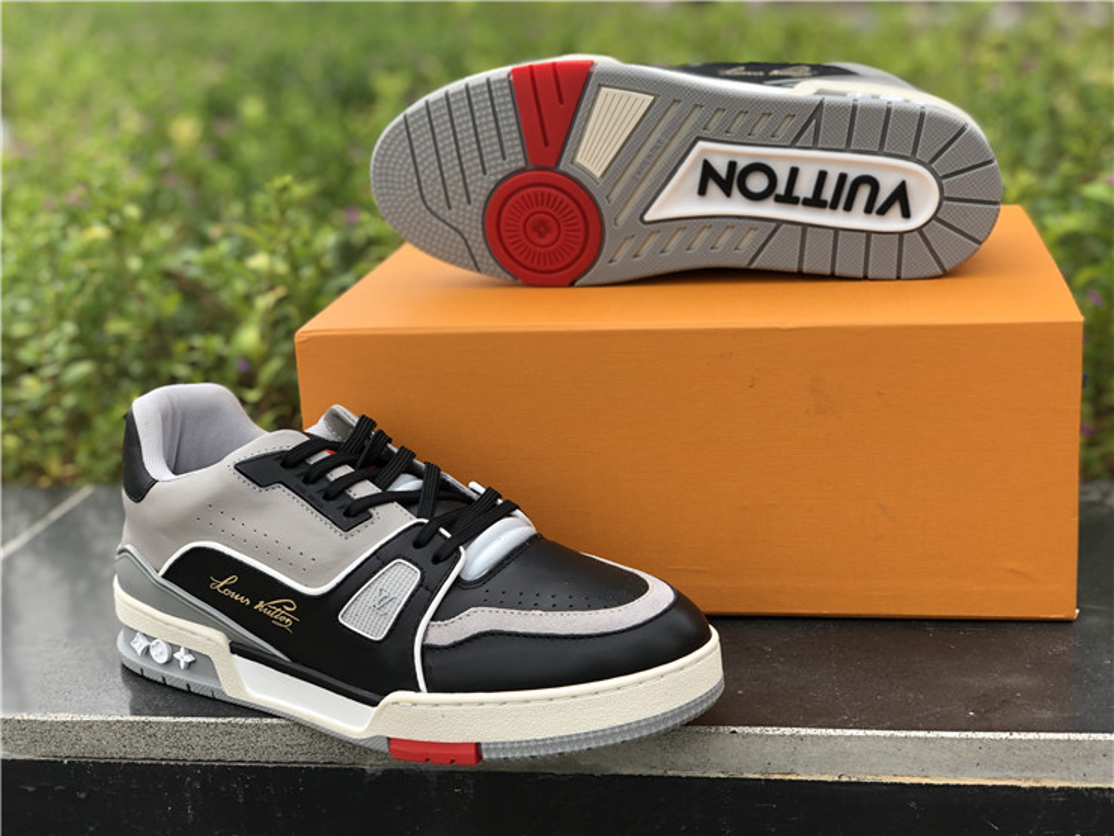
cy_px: 418
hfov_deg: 36.8
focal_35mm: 52
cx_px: 557
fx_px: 1673
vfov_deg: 28.0
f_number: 2.4
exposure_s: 1/165
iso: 16
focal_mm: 6
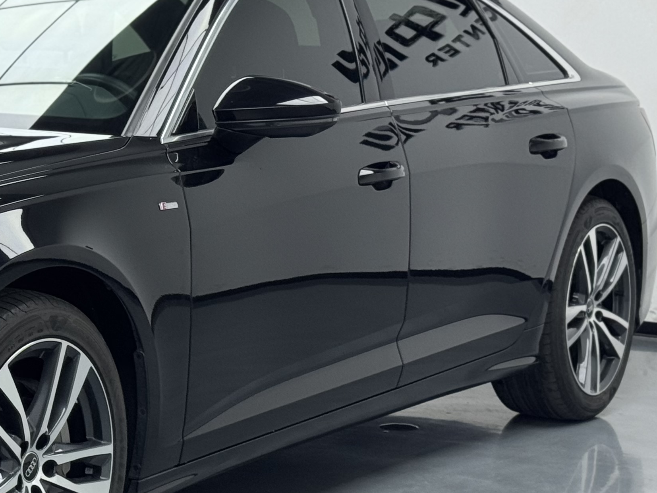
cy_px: 196
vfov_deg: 12.7
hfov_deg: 16.3
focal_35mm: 117
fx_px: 2221
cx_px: -75
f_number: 1.78
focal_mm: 6.76
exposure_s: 1/222
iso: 64
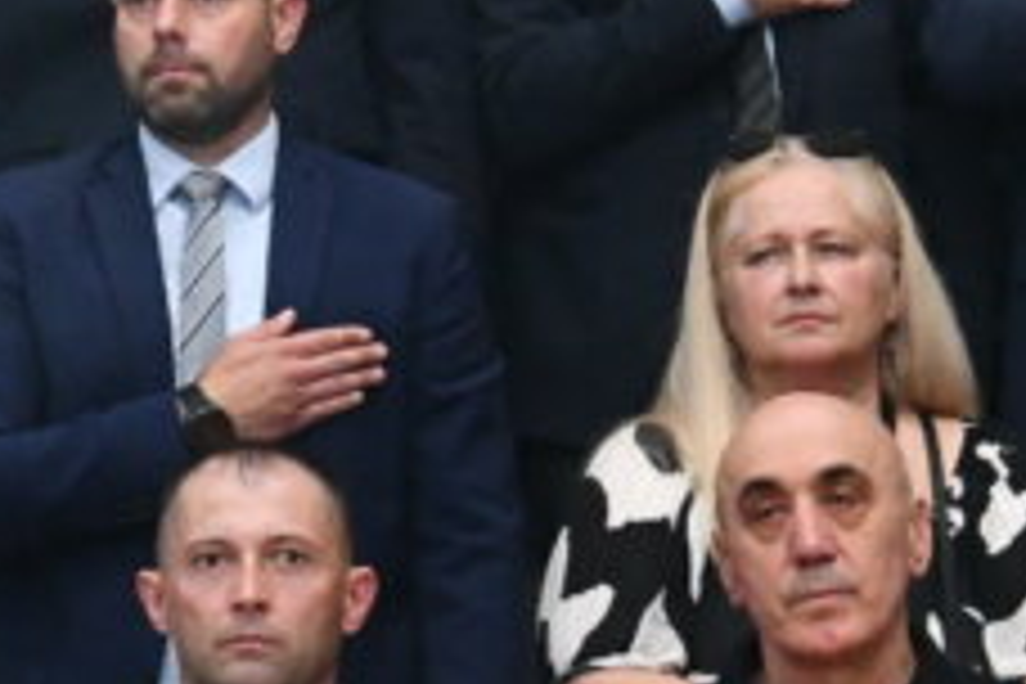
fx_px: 14306
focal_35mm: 502
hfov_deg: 4.1
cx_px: 261
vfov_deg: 2.7
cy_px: -353
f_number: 9
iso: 3200
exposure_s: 1/320
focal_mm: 75
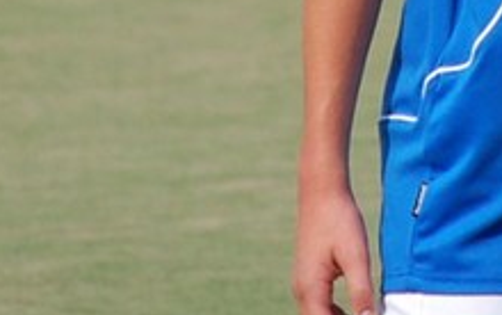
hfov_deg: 2.0
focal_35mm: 1066
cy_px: -185
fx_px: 14599
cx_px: 936
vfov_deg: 1.2
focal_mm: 150
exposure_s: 1/1600
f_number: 5.3
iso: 400
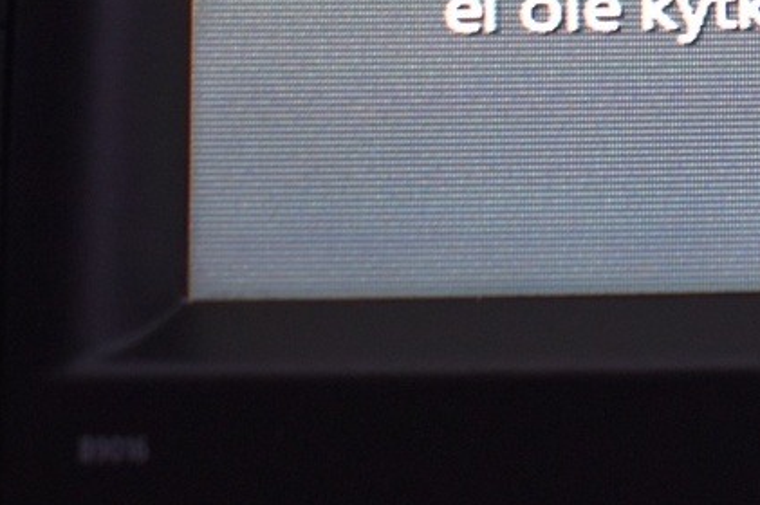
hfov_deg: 19.1
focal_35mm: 104
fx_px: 2194
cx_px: 765
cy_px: -162
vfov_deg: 12.7
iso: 1100
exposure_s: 1/60
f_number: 3.5
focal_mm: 18
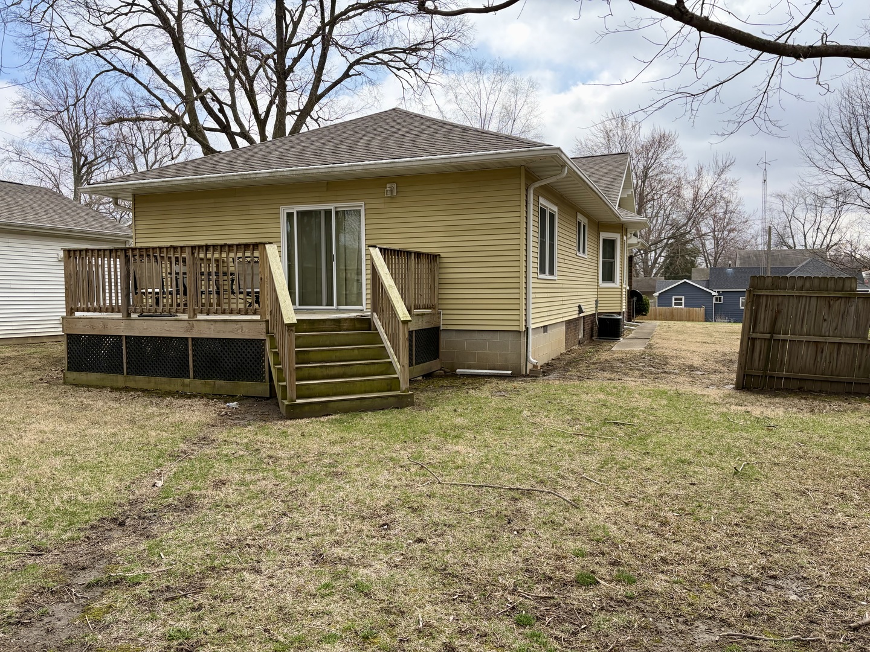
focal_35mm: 26
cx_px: 435
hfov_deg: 67.3
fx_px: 653
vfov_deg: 53.1
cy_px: 326
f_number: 1.6
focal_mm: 5.96
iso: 50
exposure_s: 1/2141
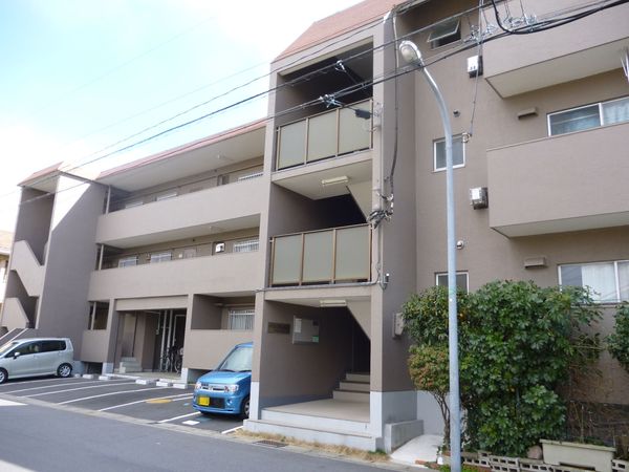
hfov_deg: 63.4
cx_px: 314
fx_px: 509
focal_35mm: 28
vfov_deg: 49.7
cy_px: 236
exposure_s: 1/200
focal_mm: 5
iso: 100
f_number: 3.1
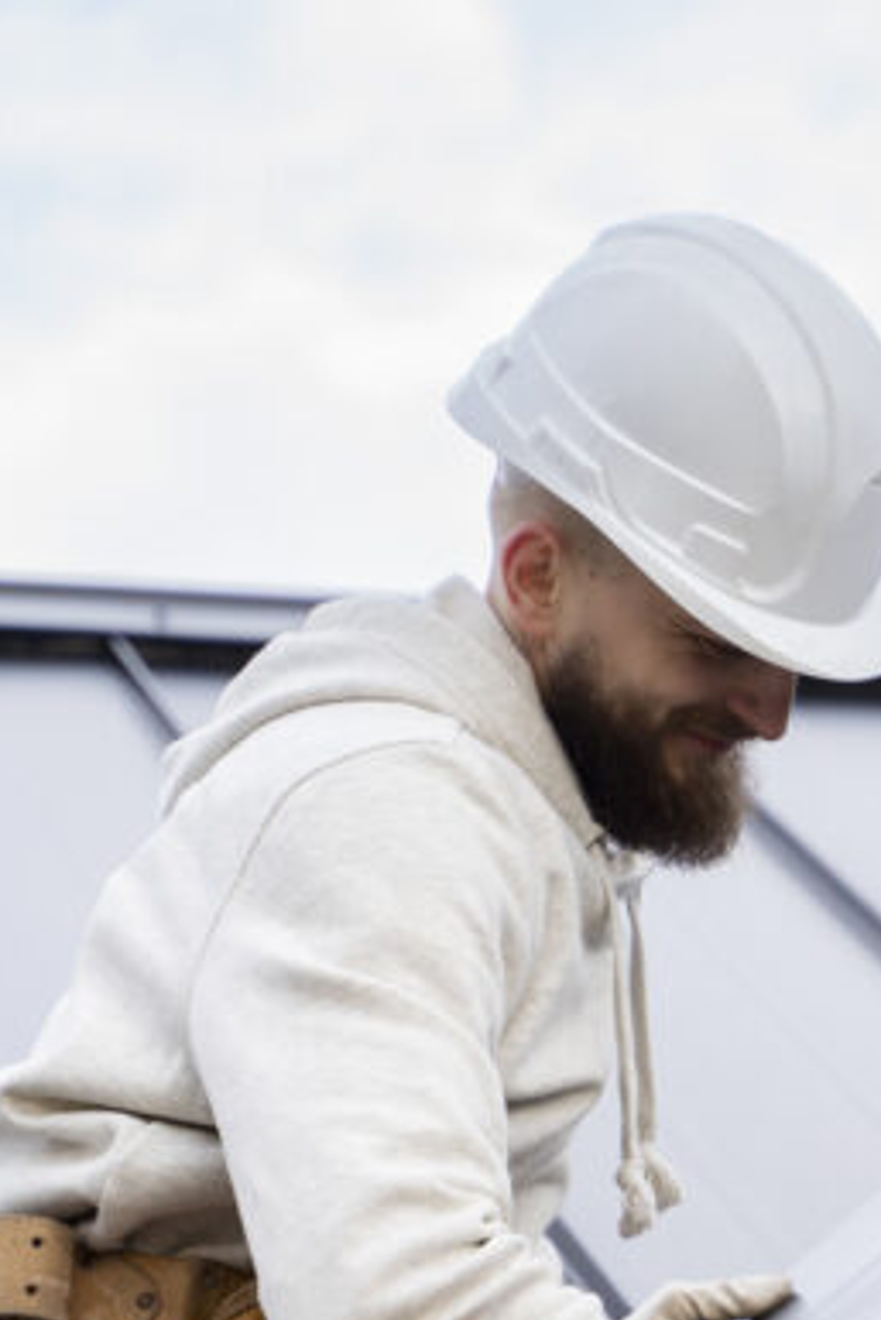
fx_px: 6821
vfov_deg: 10.9
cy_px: 1454
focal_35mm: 186
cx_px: 883
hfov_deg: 7.4
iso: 200
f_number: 3.5
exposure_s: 1/200
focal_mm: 70
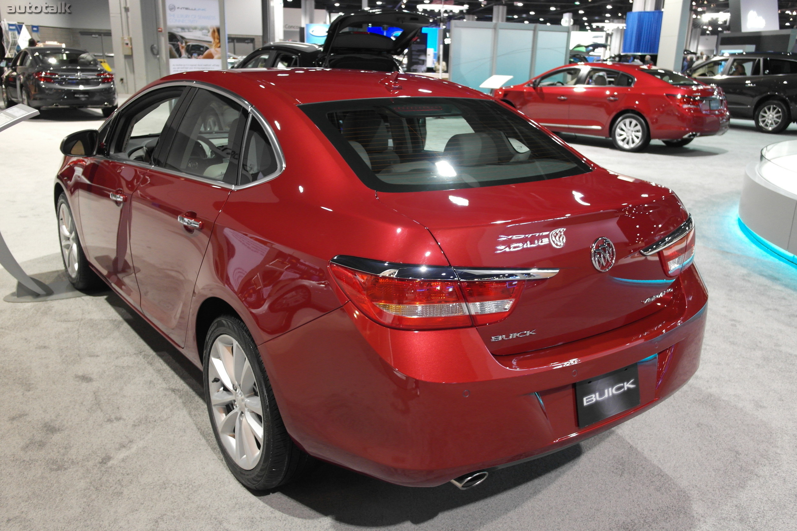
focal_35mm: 30
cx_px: 398
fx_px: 664
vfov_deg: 43.6
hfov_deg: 61.9
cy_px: 266
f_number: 3.5
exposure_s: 1/20
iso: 800
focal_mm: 20
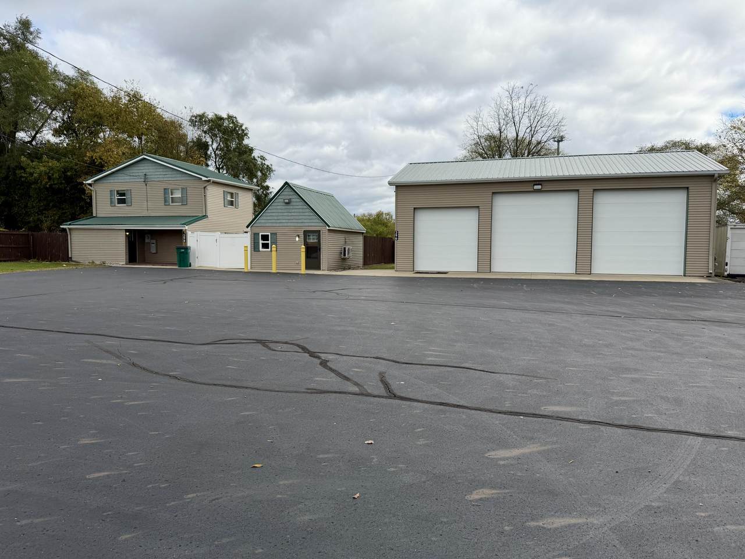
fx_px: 517
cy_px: 280
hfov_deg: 71.6
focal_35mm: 24
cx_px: 372
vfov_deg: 56.8
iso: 80
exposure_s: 1/3584
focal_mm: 6.76
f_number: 1.78
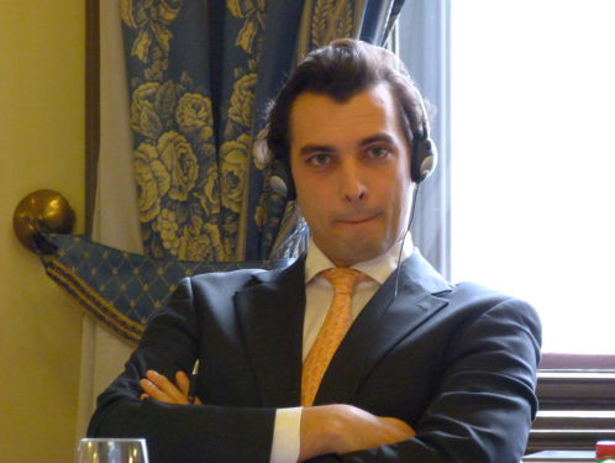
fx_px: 4822
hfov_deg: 7.3
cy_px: 232
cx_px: 308
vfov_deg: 5.5
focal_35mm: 271
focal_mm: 48.8
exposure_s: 1/15
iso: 800
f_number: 4
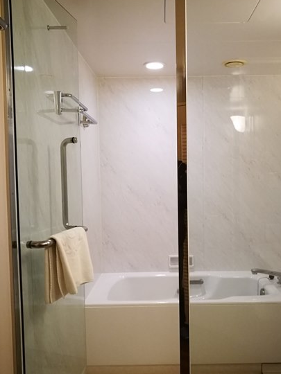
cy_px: 195
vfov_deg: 51.3
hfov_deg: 39.5
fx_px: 390
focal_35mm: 36
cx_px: 165
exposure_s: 1/24
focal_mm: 4.5
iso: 400
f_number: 2.2
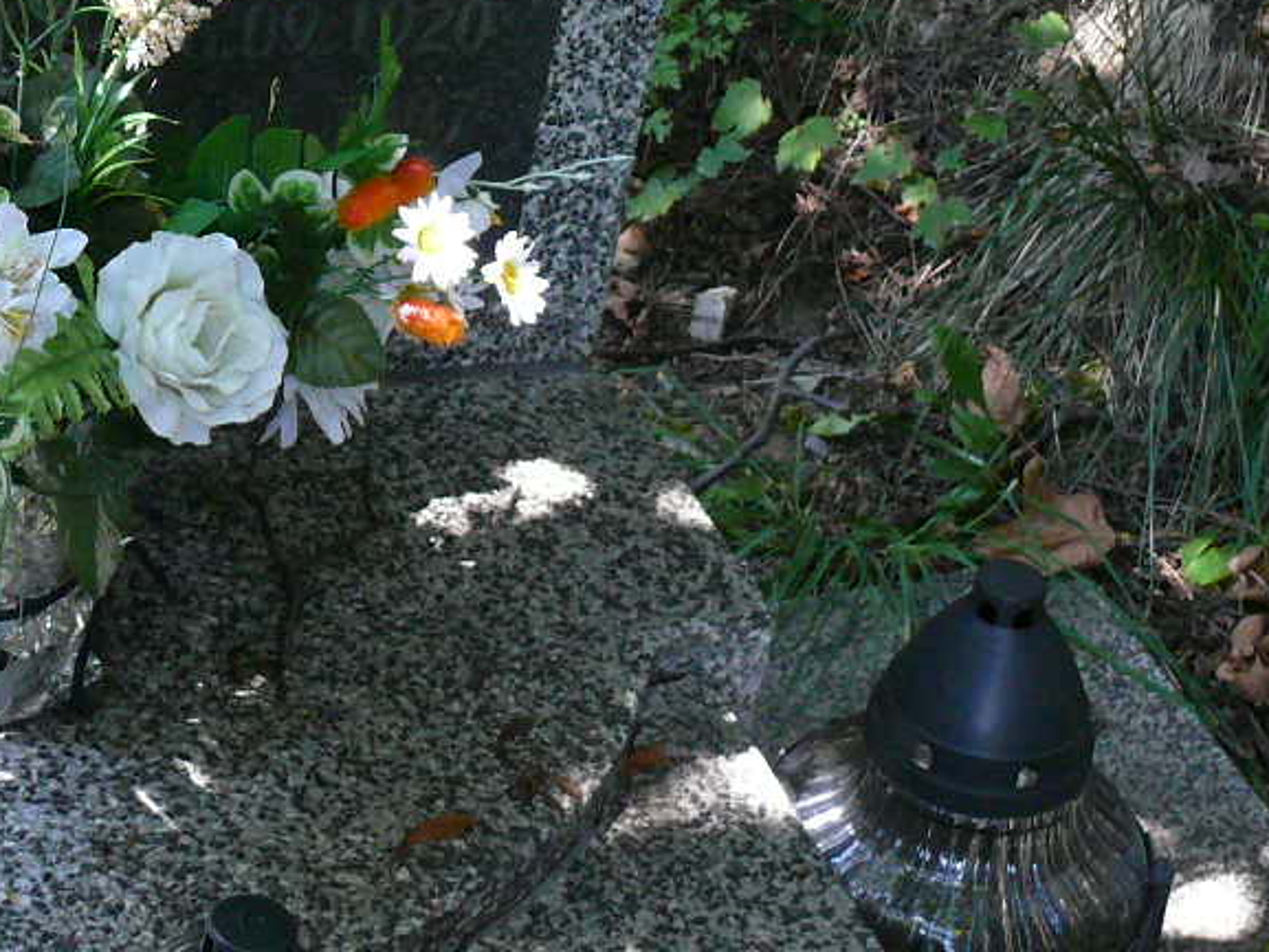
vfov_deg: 15.1
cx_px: 92
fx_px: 3557
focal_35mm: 97
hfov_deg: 19.8
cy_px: 73
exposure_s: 1/100
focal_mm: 7.4
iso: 200
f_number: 2.8
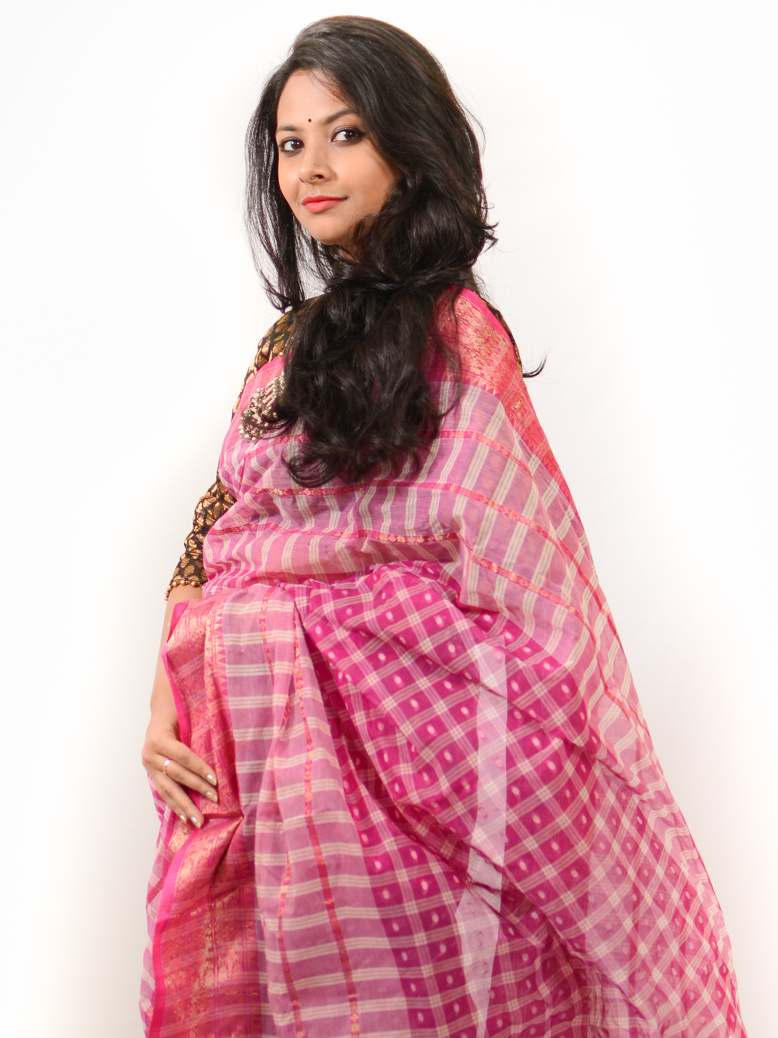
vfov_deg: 23.3
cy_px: 833
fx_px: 2481
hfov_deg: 17.8
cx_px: 350
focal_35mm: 83
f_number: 1.8
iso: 100
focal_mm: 35
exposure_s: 1/250
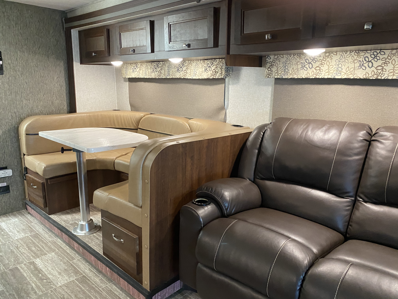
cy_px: 150
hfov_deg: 67.3
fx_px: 299
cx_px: 199
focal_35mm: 26
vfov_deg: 53.1
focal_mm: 4.25
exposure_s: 1/55
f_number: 1.8
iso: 500
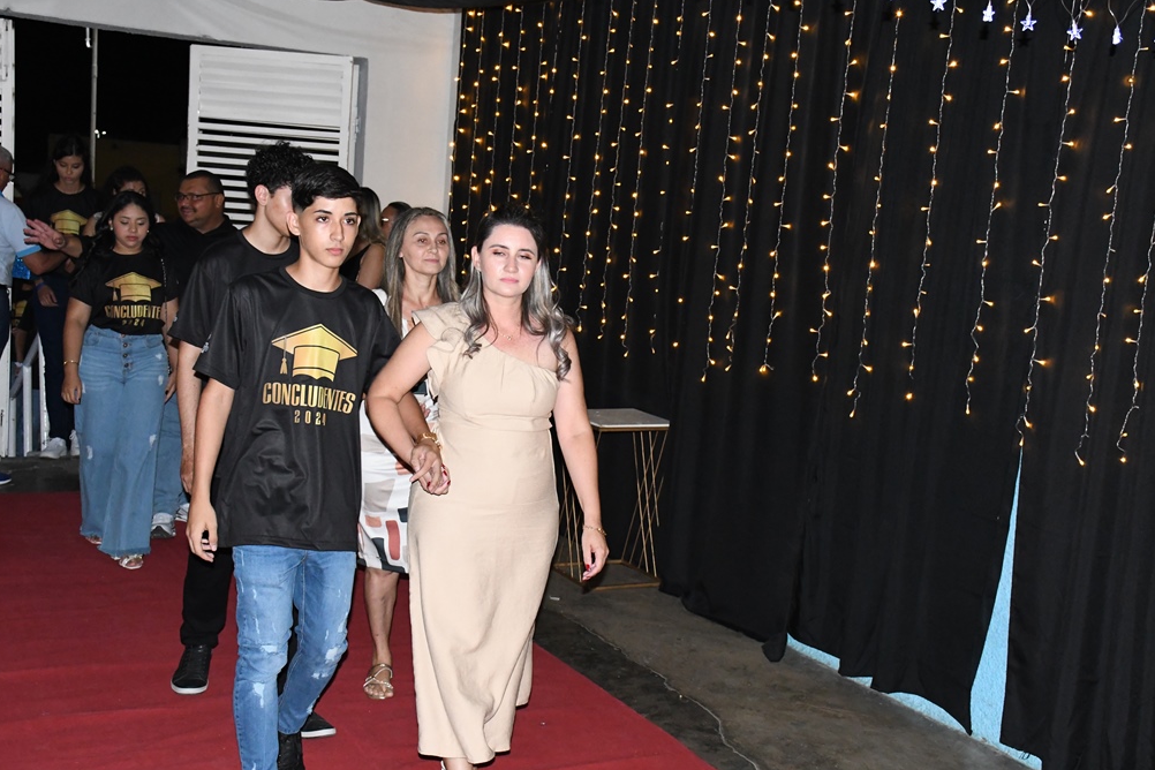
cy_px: 381
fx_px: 1476
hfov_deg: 42.7
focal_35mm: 46
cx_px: 566
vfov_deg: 29.2
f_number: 6.3
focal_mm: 30
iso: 5000
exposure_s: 1/160
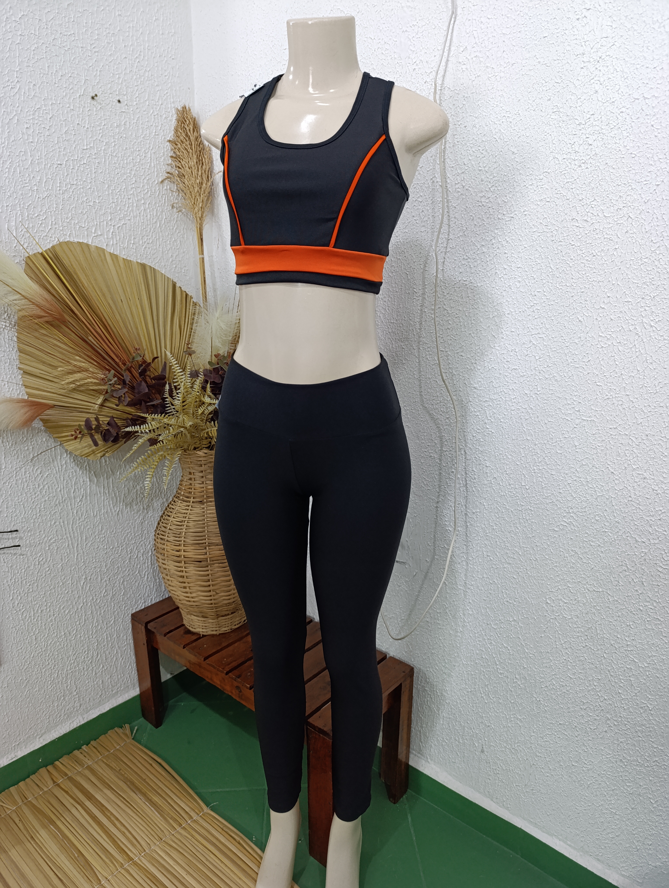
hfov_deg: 59.0
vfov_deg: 73.8
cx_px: 334
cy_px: 444
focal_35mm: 23
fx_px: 591
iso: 1250
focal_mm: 6.14
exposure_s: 1/60
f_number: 1.6
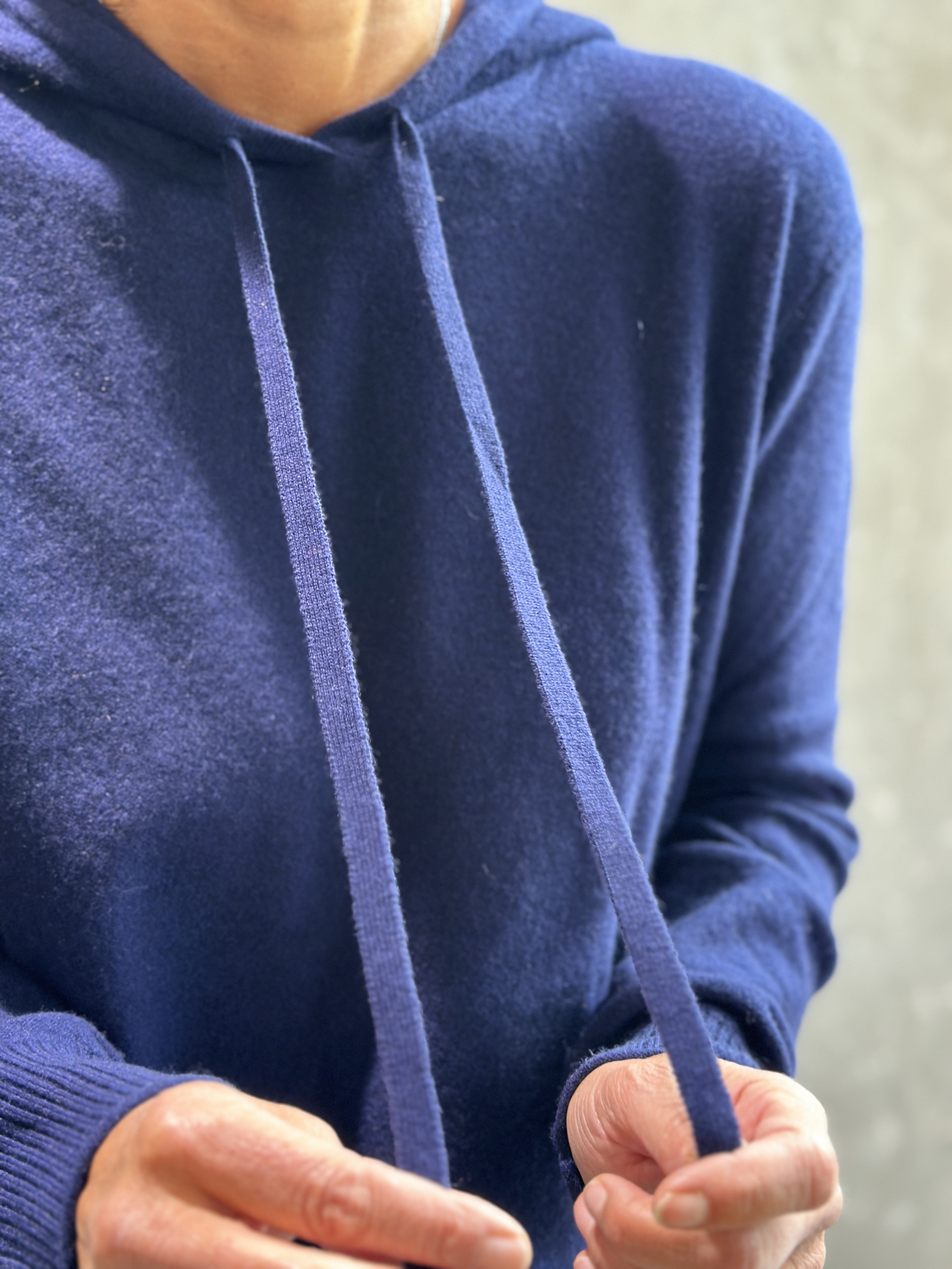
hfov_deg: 30.3
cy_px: 634
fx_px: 1760
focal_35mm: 48
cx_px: 476
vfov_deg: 39.7
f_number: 1.78
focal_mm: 6.86
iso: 250
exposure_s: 1/50
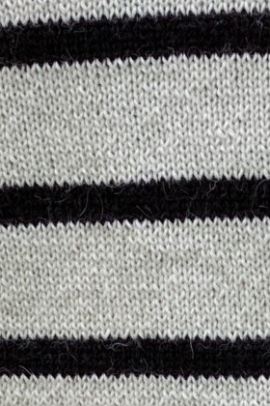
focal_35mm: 330
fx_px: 3712
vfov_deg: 6.2
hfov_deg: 4.2
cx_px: 251
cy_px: 566
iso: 20
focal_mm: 6
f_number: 2
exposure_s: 1/178
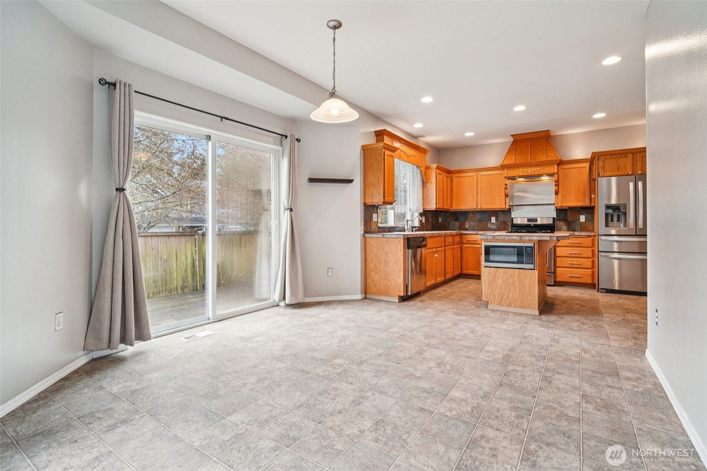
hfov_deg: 96.7
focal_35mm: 16
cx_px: 354
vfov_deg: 73.7
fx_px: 314
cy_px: 236
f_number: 8
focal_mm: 16
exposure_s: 1/60
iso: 1600
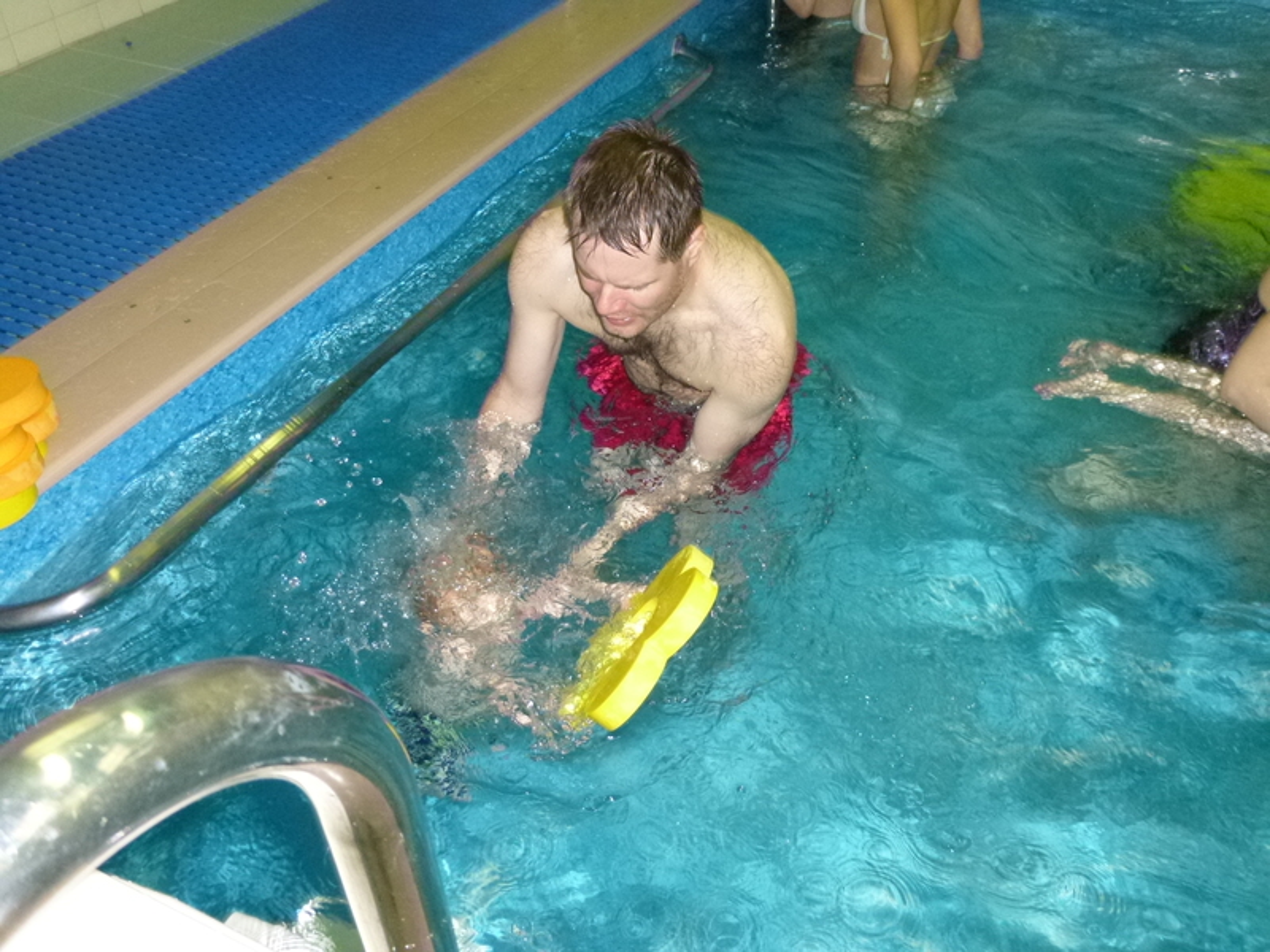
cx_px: 635
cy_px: 476
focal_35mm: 29
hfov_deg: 61.7
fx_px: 1064
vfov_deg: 48.2
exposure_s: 1/60
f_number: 3.3
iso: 500
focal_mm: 5.2
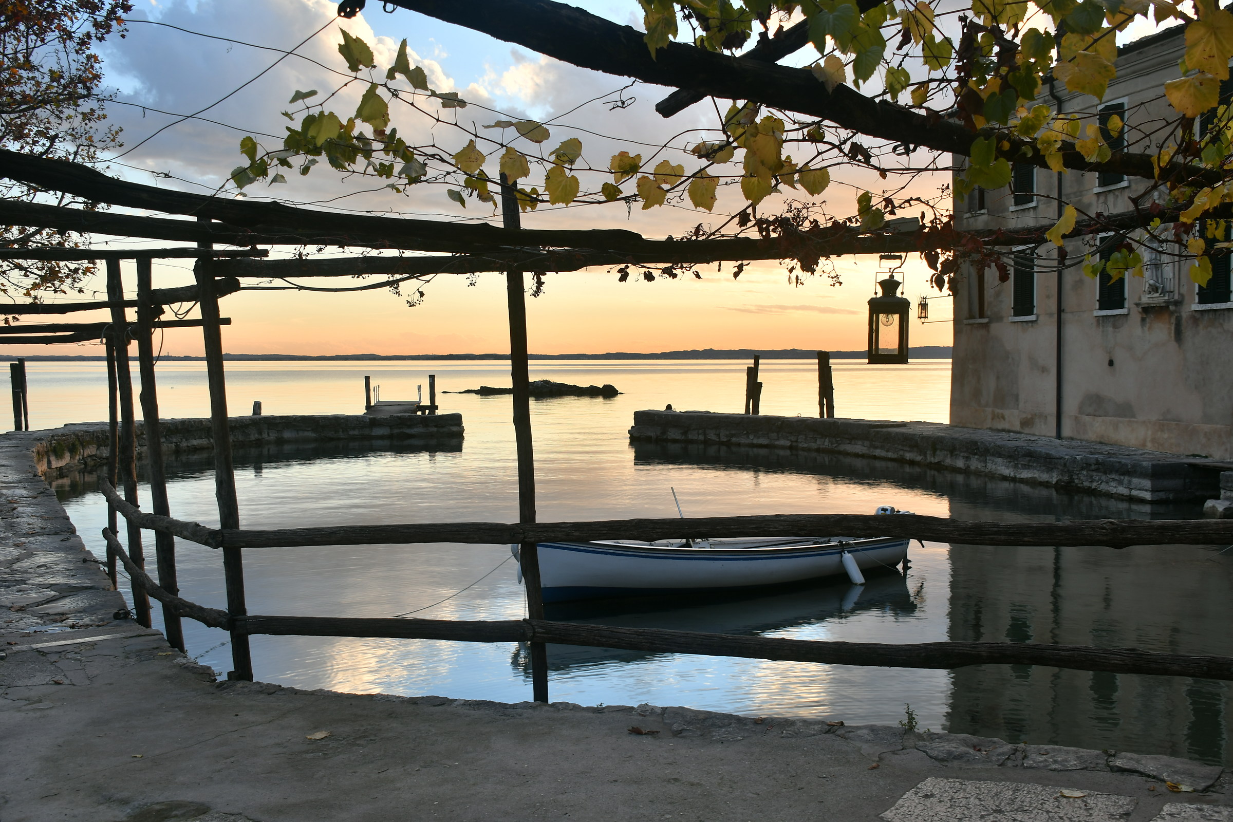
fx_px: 1233
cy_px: 411
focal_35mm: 36
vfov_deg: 36.9
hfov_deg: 53.1
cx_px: 616
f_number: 6.3
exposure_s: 1/25
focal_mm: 24
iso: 100
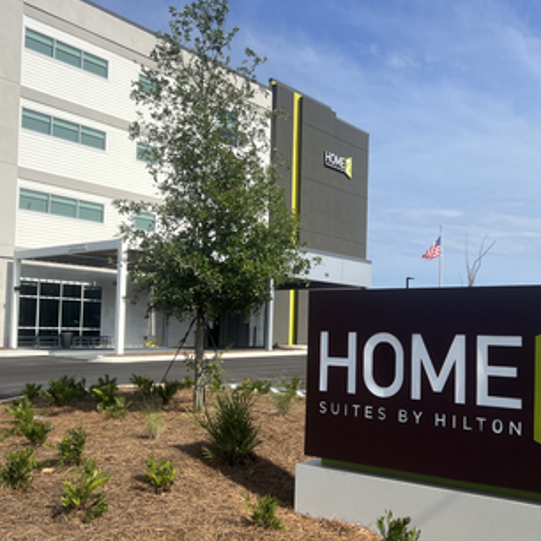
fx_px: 637
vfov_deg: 46.0
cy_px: 301
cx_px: 324
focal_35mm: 36
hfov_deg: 45.8
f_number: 1.5
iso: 50
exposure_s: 1/6579
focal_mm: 5.7
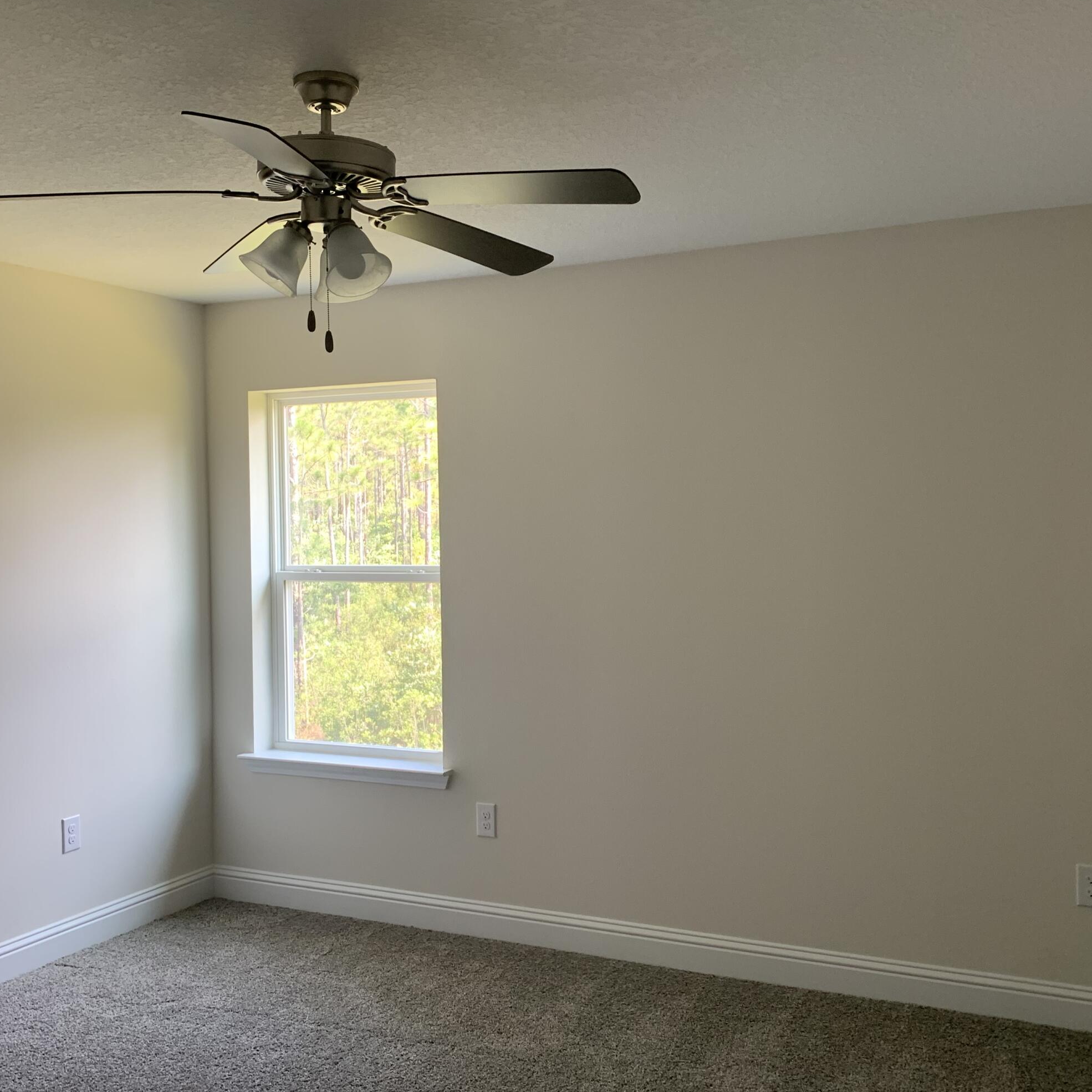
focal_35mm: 35
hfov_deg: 47.2
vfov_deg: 47.2
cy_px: 554
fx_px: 1249
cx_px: 499
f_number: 1.8
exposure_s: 1/98
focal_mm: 4.25
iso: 100
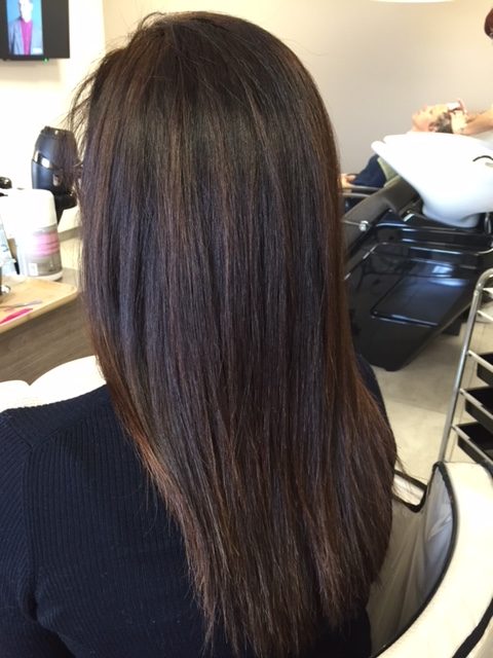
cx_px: 246
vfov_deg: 61.7
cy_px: 329
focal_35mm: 29
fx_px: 551
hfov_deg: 48.2
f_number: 2.2
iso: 160
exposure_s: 1/33
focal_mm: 4.15
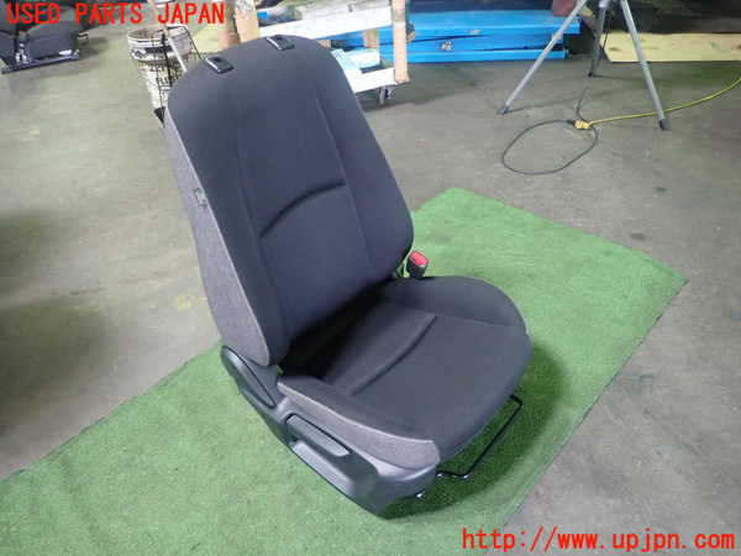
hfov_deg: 69.4
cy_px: 278
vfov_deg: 54.9
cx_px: 370
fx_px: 535
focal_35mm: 25
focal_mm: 4.5
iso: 400
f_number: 2
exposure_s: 1/30
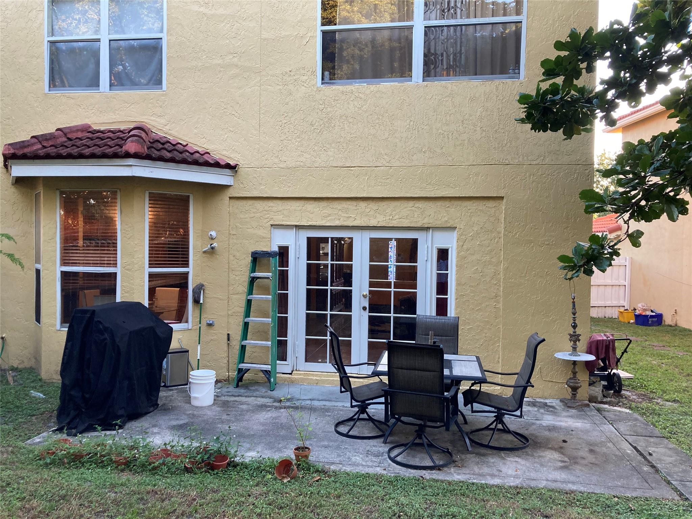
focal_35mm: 28
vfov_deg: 49.7
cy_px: 260
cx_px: 346
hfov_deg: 63.4
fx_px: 560
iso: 80
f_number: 1.8
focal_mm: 3.99
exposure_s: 1/77
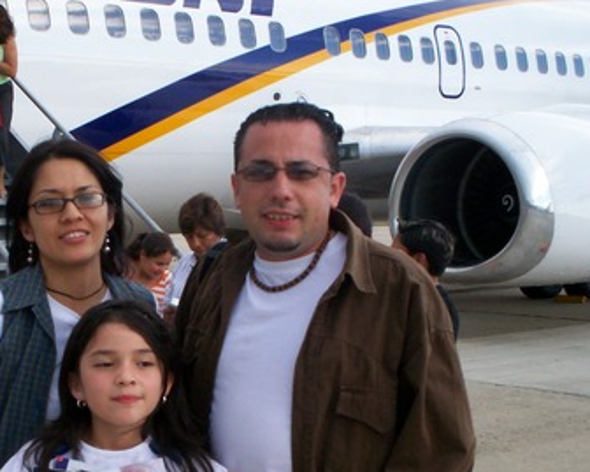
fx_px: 1170
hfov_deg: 27.8
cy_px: 312
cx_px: 130
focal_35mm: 67
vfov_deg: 22.7
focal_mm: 5.9
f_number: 4.5
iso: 100
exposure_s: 1/246
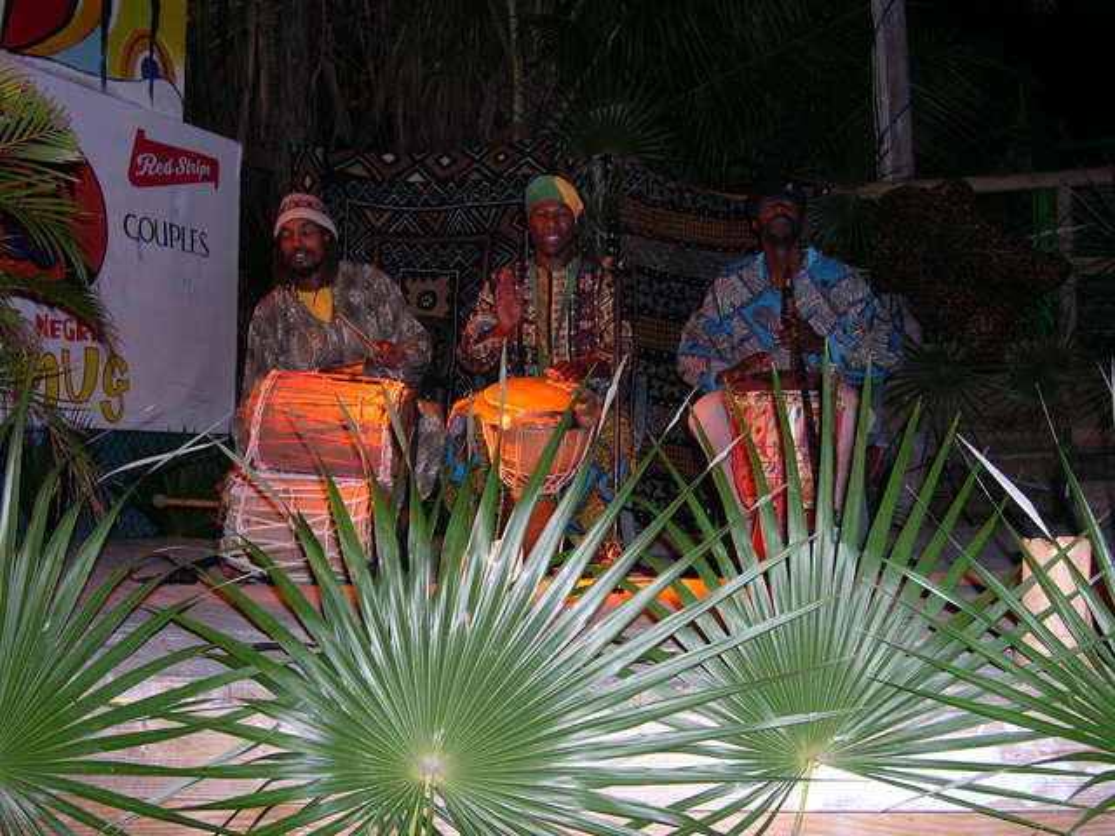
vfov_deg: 37.7
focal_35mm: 38
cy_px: 418
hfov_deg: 49.0
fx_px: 1224
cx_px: 558
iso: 230
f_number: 2.8
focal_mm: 8
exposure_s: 1/60
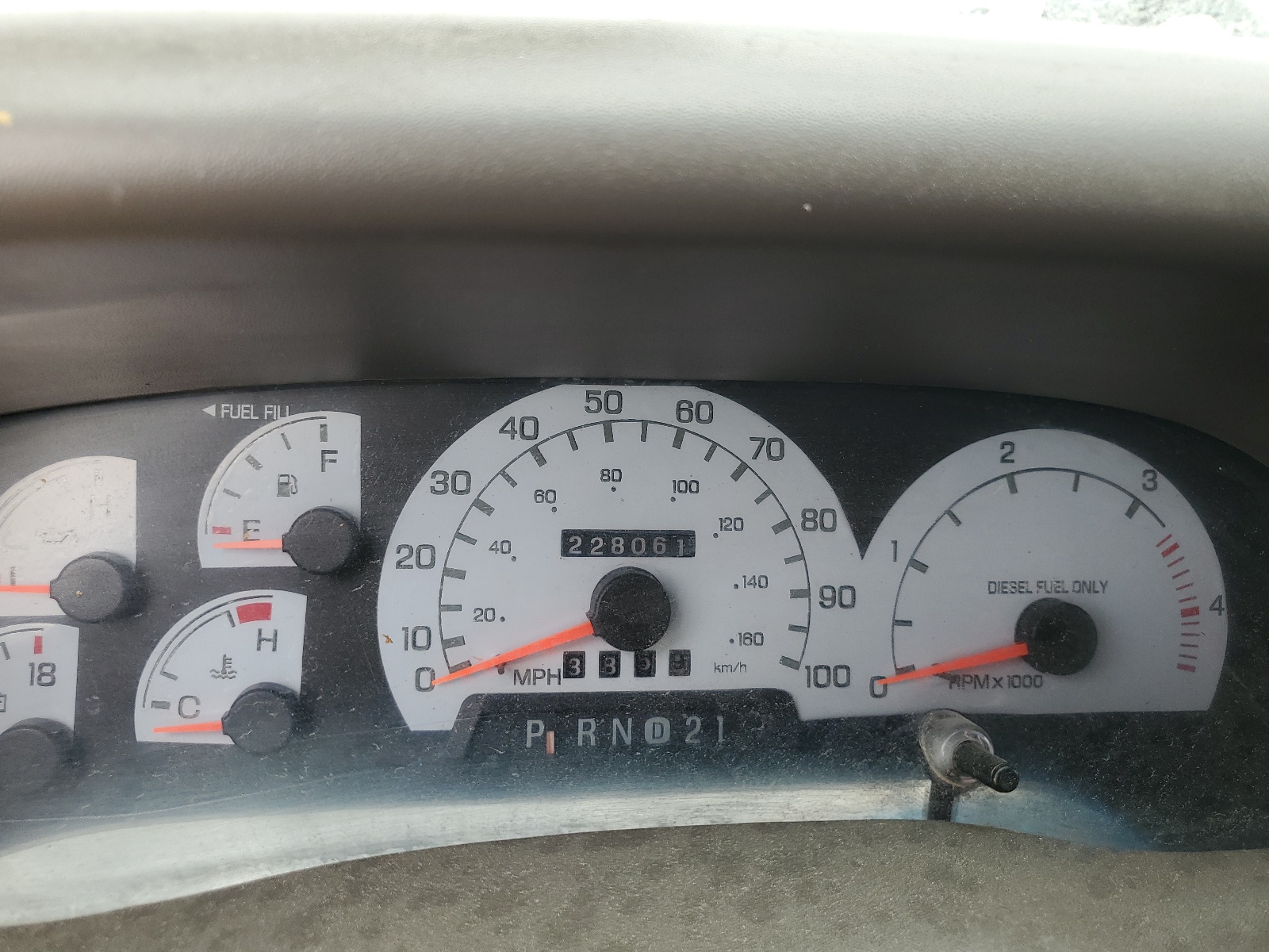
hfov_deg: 67.3
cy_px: 476
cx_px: 634
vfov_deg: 53.1
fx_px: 953
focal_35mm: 26
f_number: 1.5
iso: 50
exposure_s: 1/141
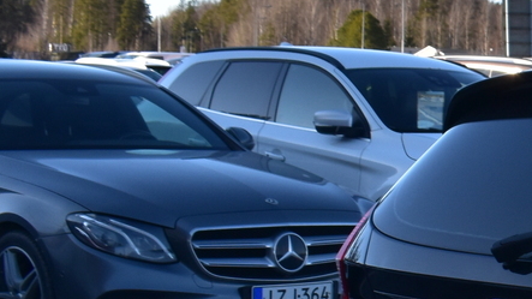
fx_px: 1622
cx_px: 872
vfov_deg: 10.4
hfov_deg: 16.4
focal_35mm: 115
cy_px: 325
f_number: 9.5
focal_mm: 20
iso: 400
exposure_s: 1/250
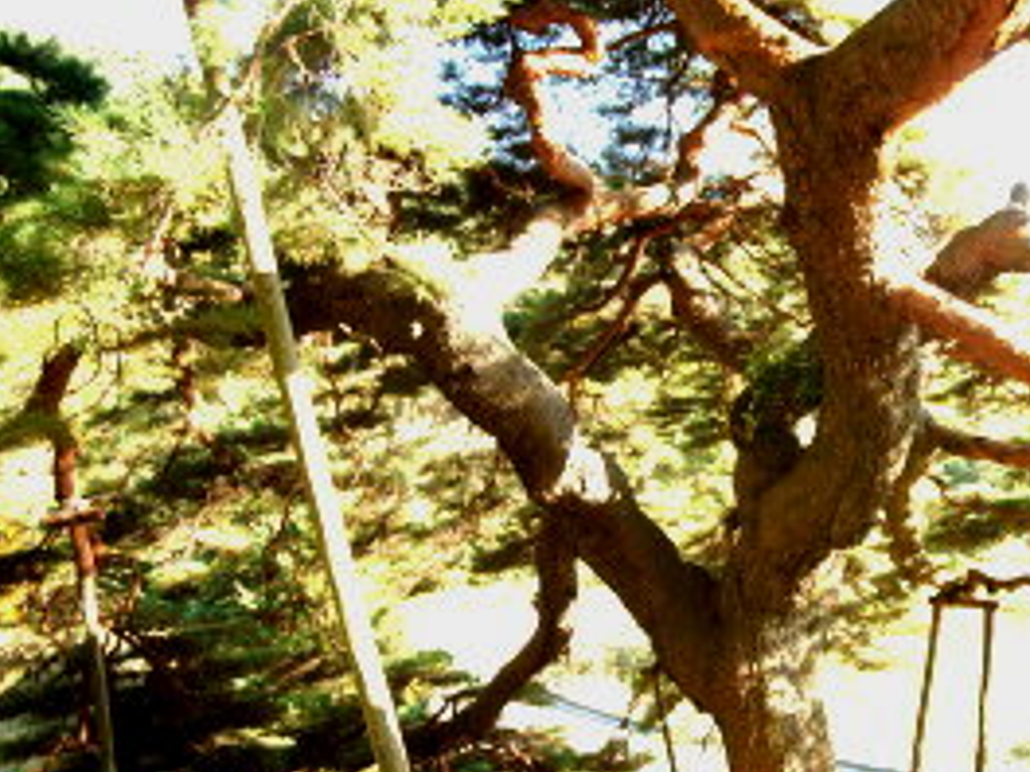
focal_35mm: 30
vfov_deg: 46.6
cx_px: 825
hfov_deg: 55.7
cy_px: 458
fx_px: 893
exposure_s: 1/50
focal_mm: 18
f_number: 5.6
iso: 320
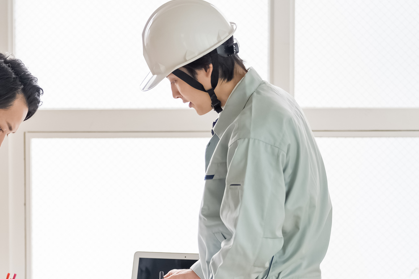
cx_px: 85
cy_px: 264
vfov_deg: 6.2
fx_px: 2584
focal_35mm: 222
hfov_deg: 9.2
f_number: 2.8
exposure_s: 1/160
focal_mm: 111
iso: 800
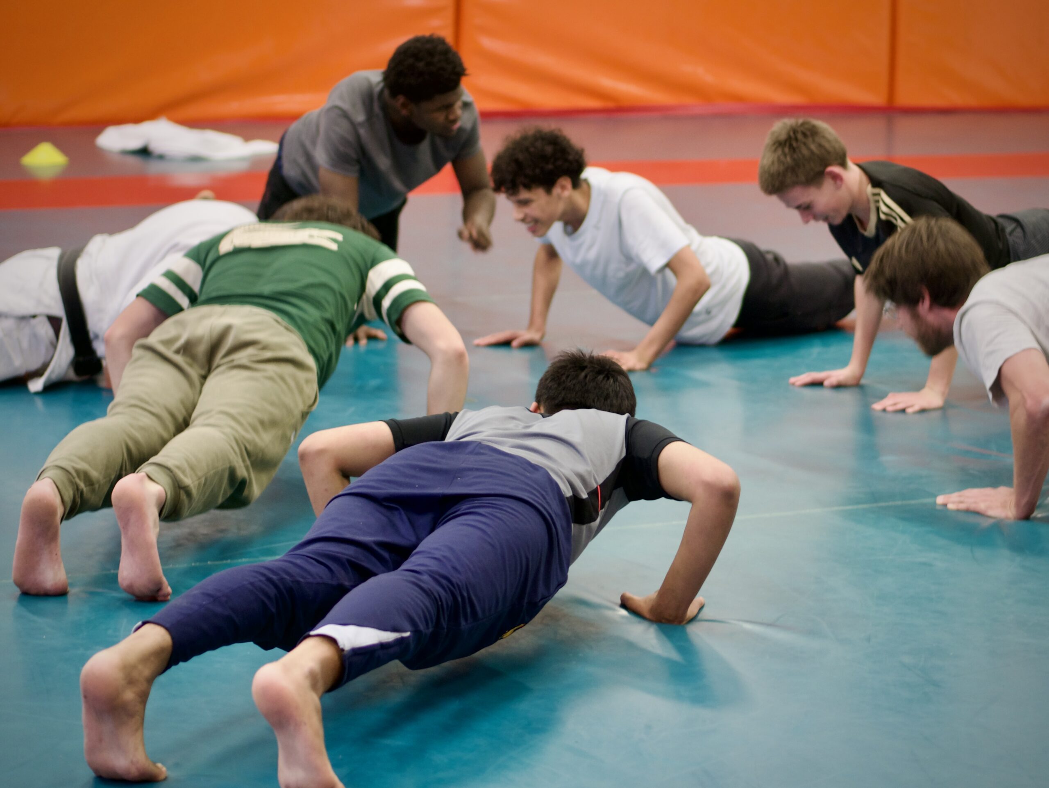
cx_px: 524
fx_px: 2607
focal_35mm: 86
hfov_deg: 22.7
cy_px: 394
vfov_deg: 17.2
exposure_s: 1/100
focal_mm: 43
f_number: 1.7
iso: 200
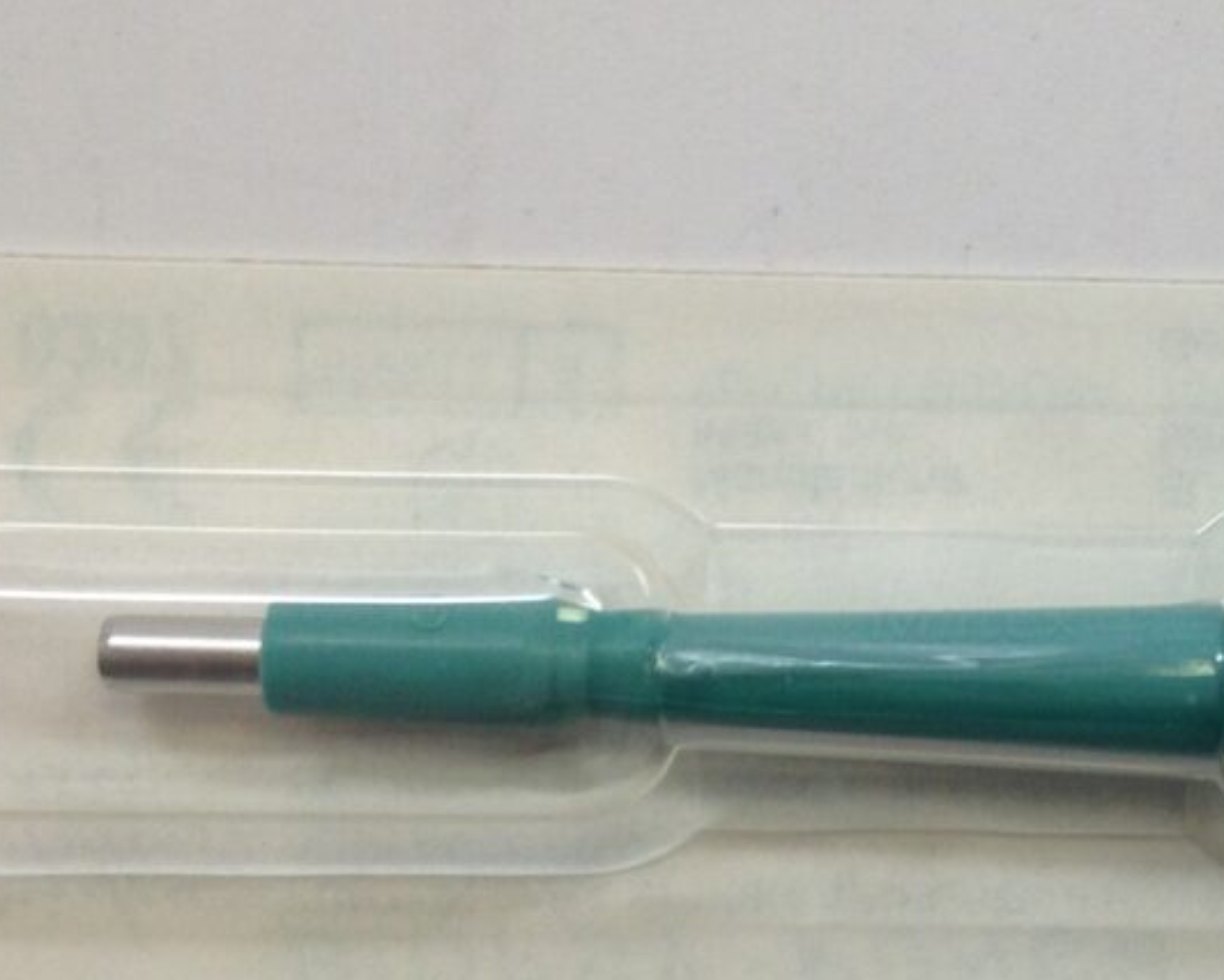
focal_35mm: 93
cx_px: 1219
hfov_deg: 20.0
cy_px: 621
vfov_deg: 16.5
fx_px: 3370
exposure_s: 1/60
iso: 64
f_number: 2.4
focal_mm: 4.12
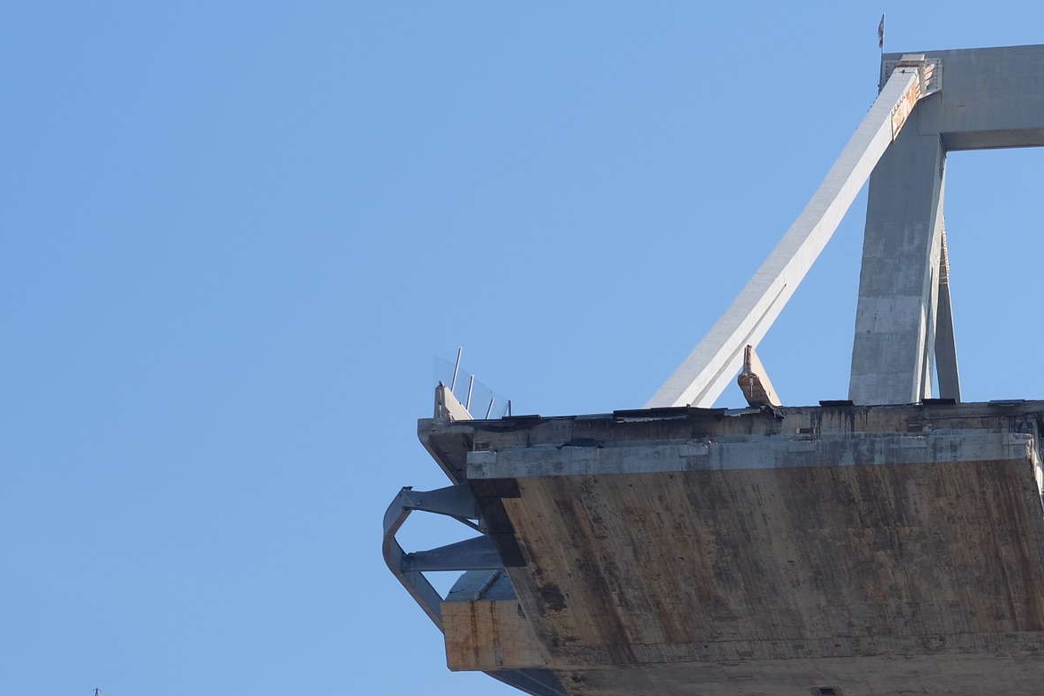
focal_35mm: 165
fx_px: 4785
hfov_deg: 12.4
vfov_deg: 8.3
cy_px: 656
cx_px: 951
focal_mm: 56
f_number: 2.8
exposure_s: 1/3200
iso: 200
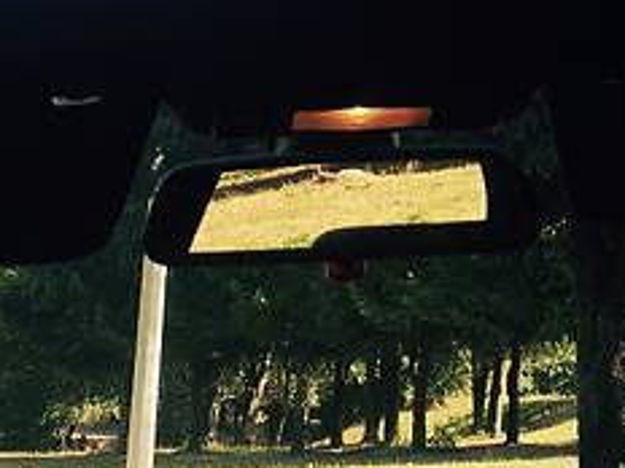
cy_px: -13
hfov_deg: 19.5
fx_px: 1806
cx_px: 471
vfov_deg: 14.5
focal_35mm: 100
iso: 32
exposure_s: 1/395
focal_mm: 4.2
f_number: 2.2
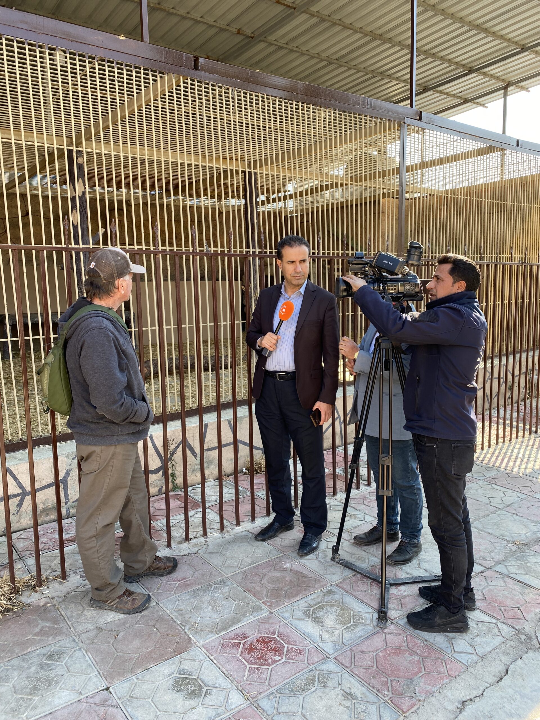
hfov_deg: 53.1
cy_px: 360
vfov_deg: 67.3
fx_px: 541
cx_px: 270
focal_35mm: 26
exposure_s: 1/171
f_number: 1.8
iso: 32
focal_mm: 4.25
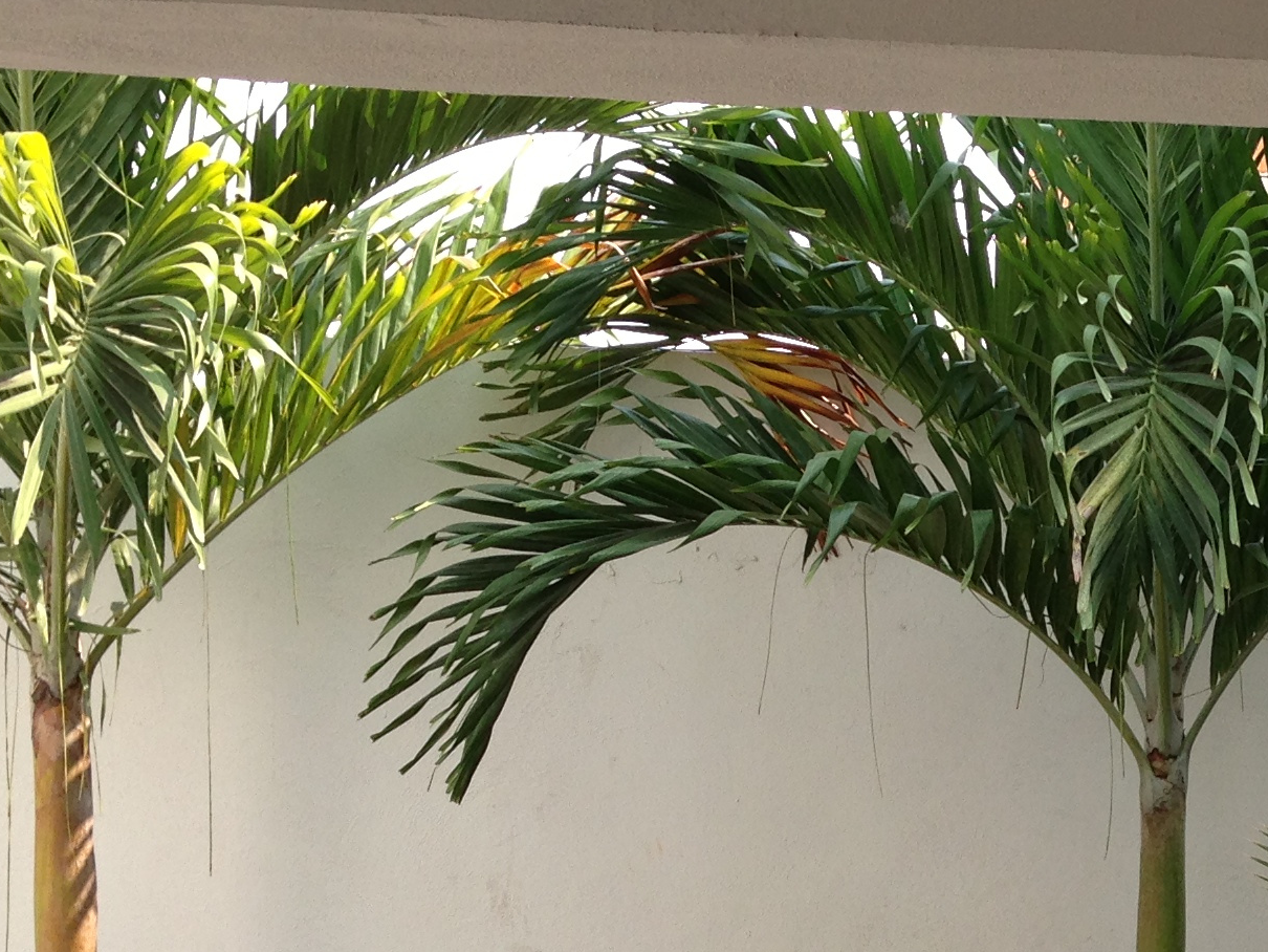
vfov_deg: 16.2
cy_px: 971
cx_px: 1214
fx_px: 3261
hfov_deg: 21.4
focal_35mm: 89
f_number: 2.4
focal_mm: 4.13
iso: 50
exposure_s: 1/328
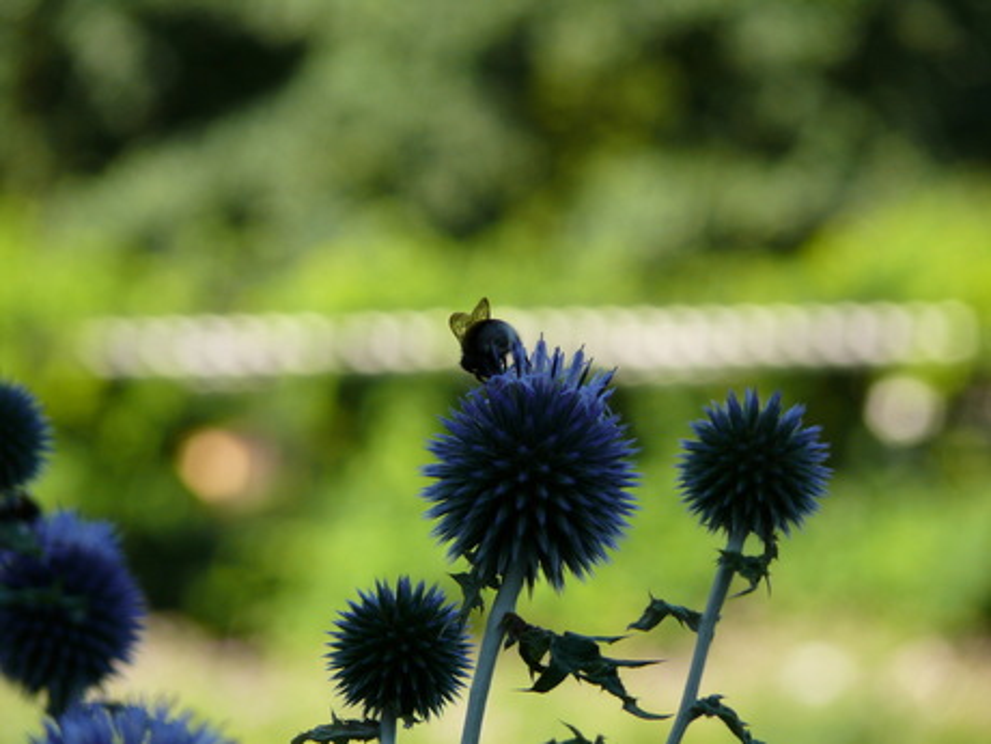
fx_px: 10163
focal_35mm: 355
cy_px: 372
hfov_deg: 5.6
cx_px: 496
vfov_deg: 4.2
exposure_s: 1/200
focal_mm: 75
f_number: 5
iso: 100
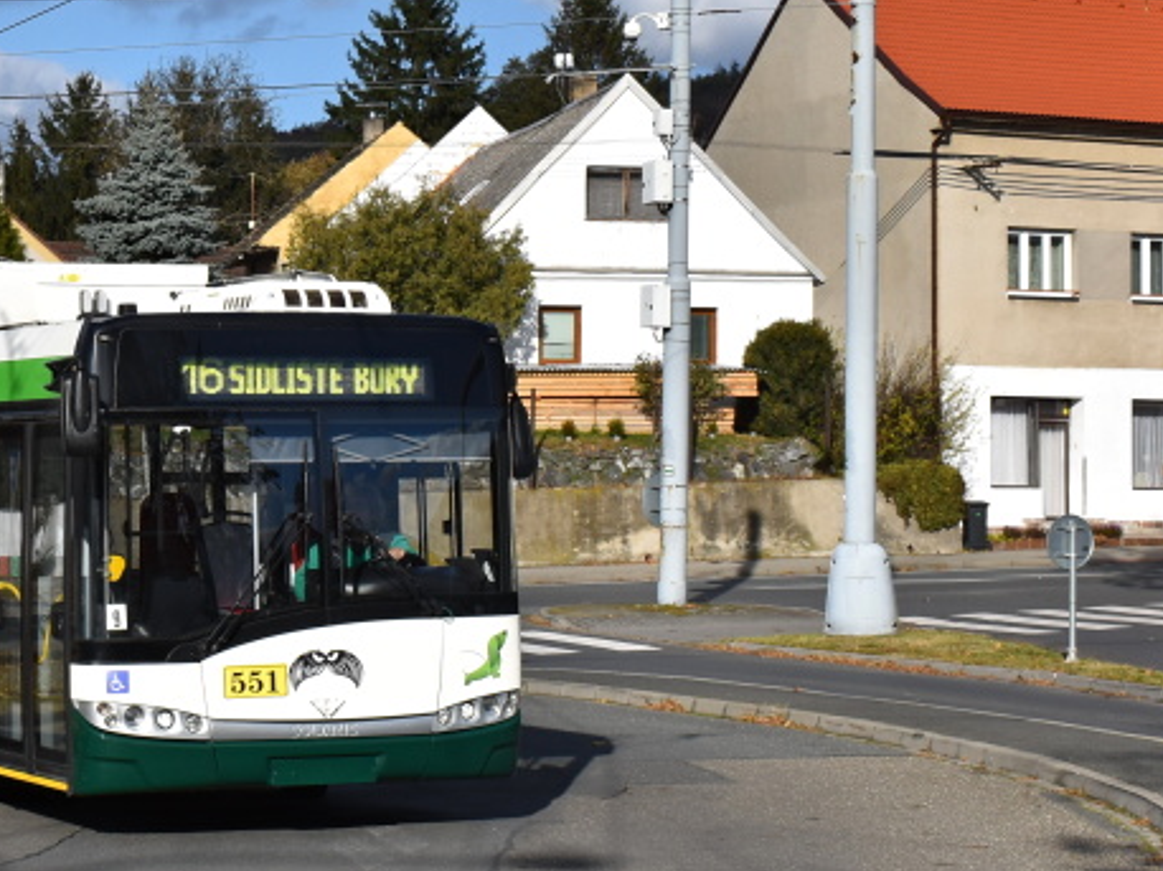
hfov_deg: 19.1
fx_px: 3361
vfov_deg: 14.7
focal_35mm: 100
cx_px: 23
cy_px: 303
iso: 200
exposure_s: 1/500
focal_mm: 31
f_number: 11
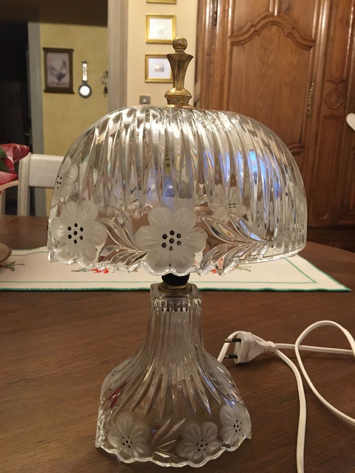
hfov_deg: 48.2
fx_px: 397
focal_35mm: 29
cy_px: 236
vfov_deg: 61.7
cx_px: 178
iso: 200
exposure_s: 1/17
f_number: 2.2
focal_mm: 4.15
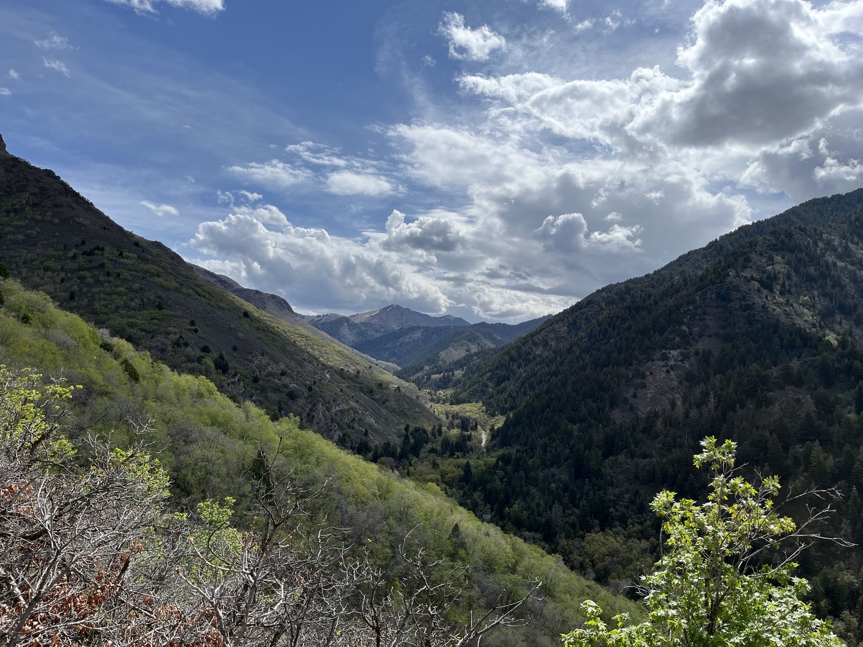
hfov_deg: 67.3
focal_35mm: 26
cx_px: 432
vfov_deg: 53.1
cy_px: 324
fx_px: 648
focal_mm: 5.1
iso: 50
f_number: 1.6
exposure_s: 1/8403
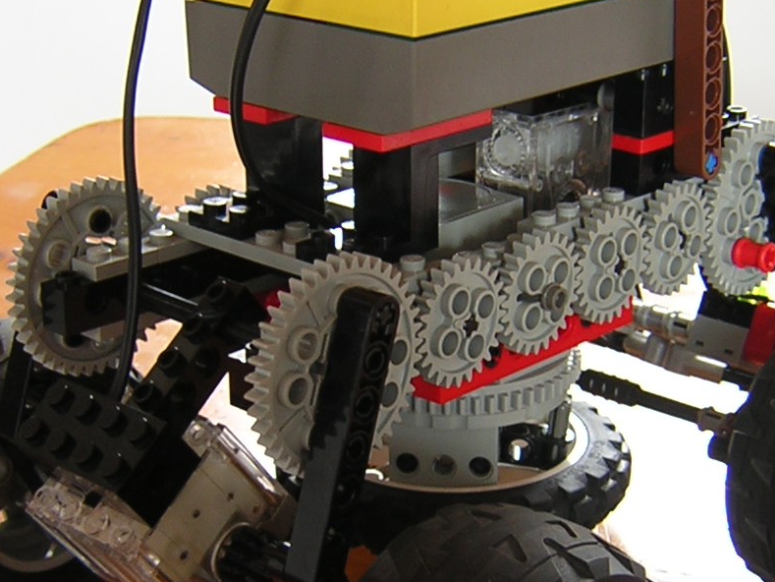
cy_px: 326
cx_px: 419
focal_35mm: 73
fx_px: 1635
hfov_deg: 26.7
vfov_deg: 20.2
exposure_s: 1/9.3
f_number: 2.6
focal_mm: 4.7
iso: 100
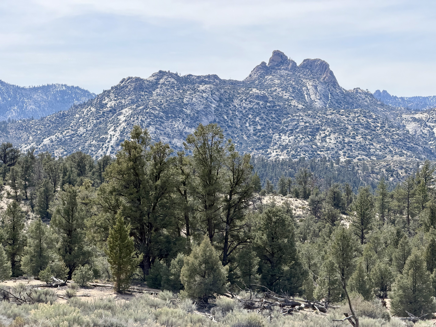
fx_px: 1260
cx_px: 218
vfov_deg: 14.8
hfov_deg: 19.6
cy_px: 164
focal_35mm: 100
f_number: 2.8
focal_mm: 16.89
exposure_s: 1/638
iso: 25
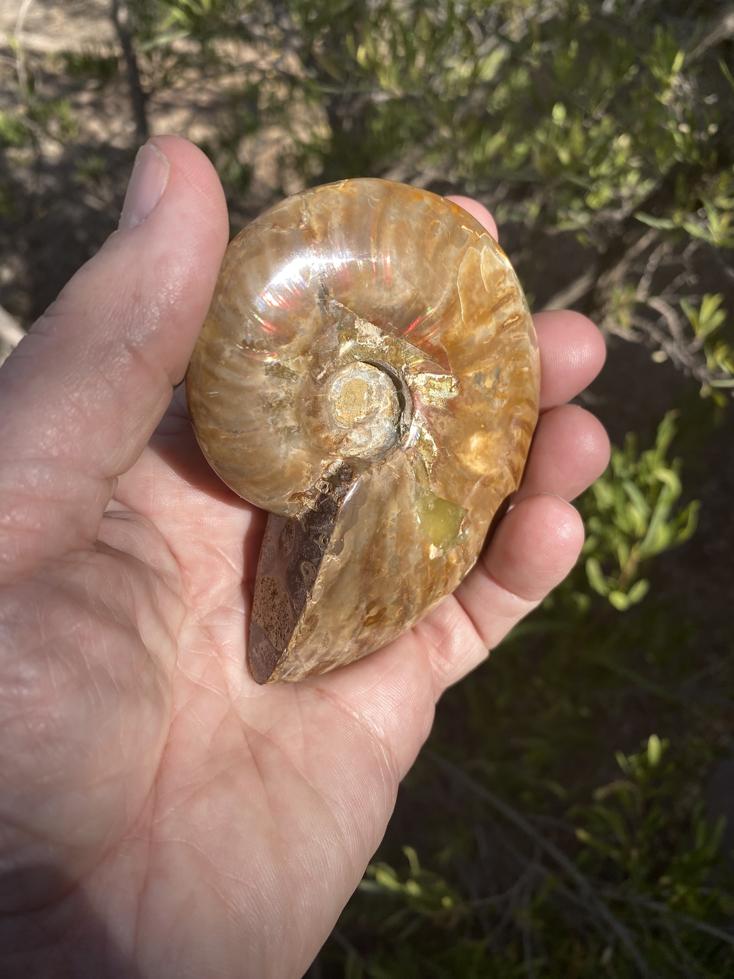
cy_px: 490
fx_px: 707
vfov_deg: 69.4
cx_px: 367
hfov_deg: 54.9
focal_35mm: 25
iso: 32
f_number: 1.8
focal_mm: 4.25
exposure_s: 1/1927
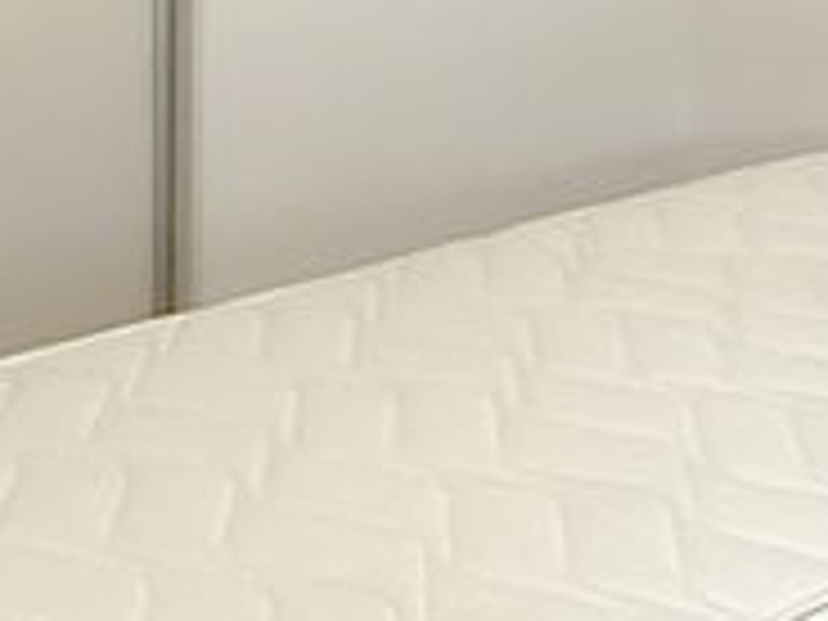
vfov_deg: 16.8
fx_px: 1937
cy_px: -256
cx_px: 767
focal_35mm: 81
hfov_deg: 23.4
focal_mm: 2.22
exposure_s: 1/100
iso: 160
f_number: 2.2
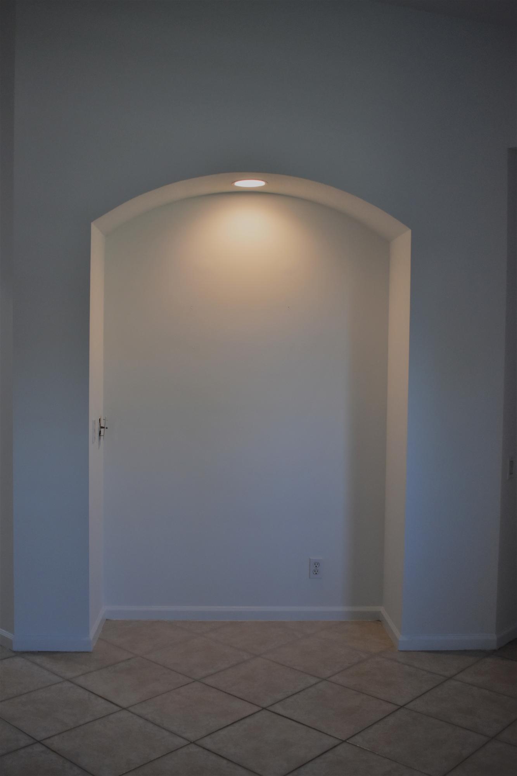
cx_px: 258
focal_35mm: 36
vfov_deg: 53.1
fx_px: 776
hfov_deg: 36.9
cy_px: 388
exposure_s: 1/200
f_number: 4
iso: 800
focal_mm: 24
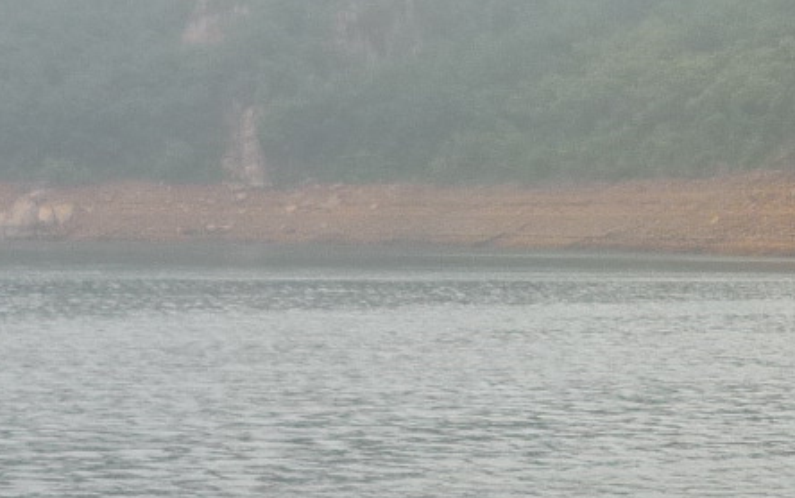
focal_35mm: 126
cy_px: 528
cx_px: 1182
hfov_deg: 15.3
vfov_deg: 10.3
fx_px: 2731
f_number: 2.8
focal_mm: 5.5
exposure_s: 1/400
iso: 100
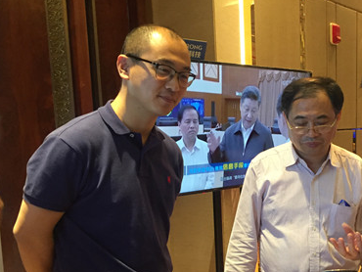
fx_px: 492
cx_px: 273
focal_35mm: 47
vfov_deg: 30.5
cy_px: 200
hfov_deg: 39.3
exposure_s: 1/33
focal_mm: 4.15
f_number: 2.2
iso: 250
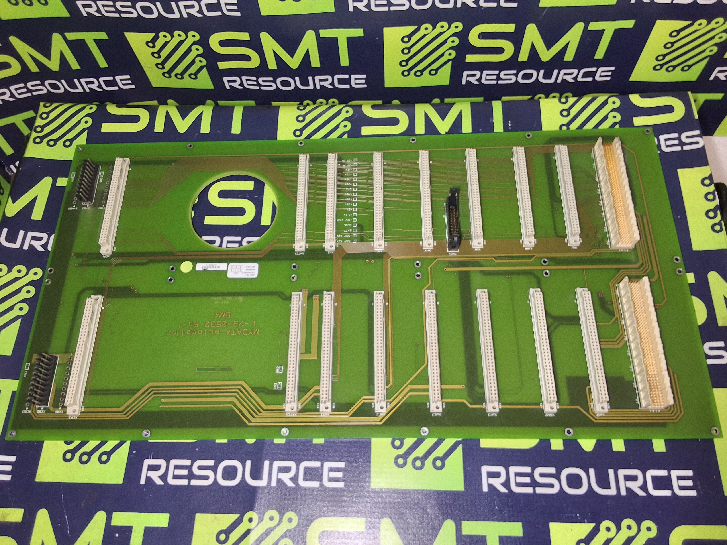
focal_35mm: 28
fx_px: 588
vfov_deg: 49.7
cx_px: 364
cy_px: 272
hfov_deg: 63.4
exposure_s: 1/40
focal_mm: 2.91
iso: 100
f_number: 1.9
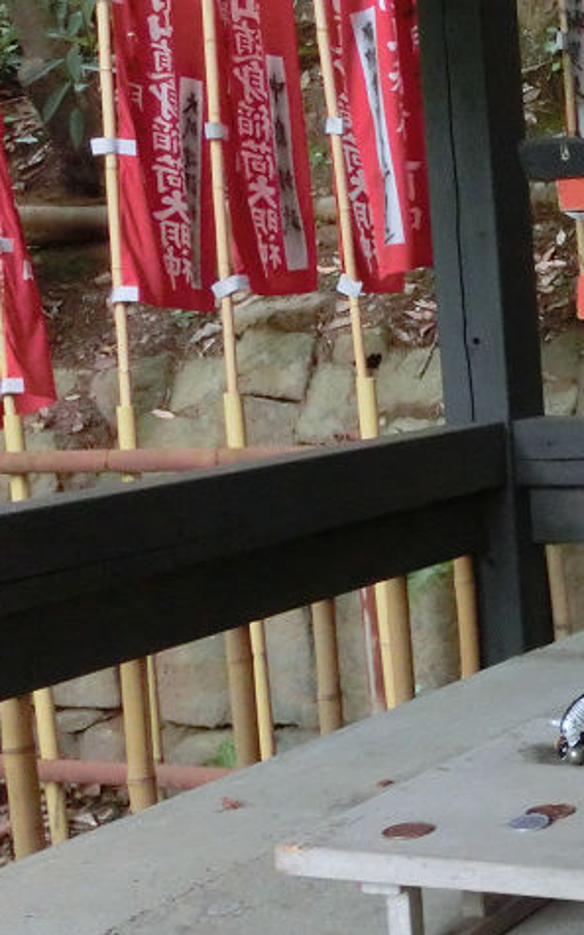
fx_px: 1629
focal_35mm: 64
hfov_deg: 17.9
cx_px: 899
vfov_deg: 31.9
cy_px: 404
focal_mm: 5
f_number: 3
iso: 640
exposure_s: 1/125
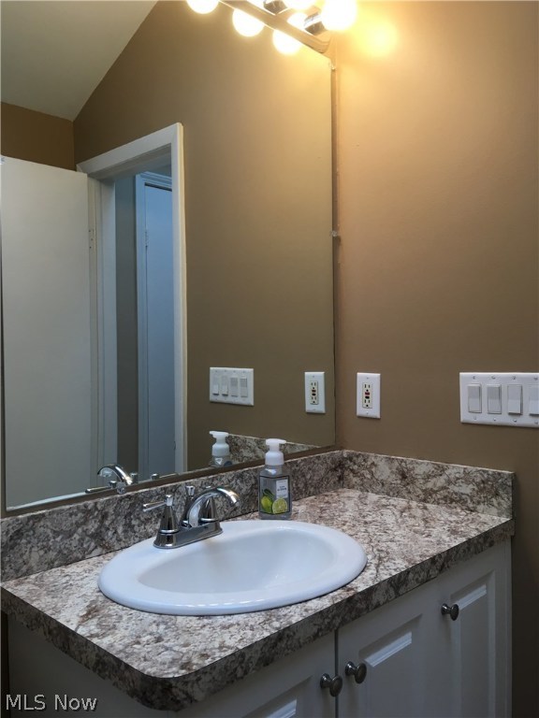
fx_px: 602
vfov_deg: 61.7
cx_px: 270
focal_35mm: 29
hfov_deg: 48.2
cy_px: 359
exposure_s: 1/40
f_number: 2.2
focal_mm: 4.15
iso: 25
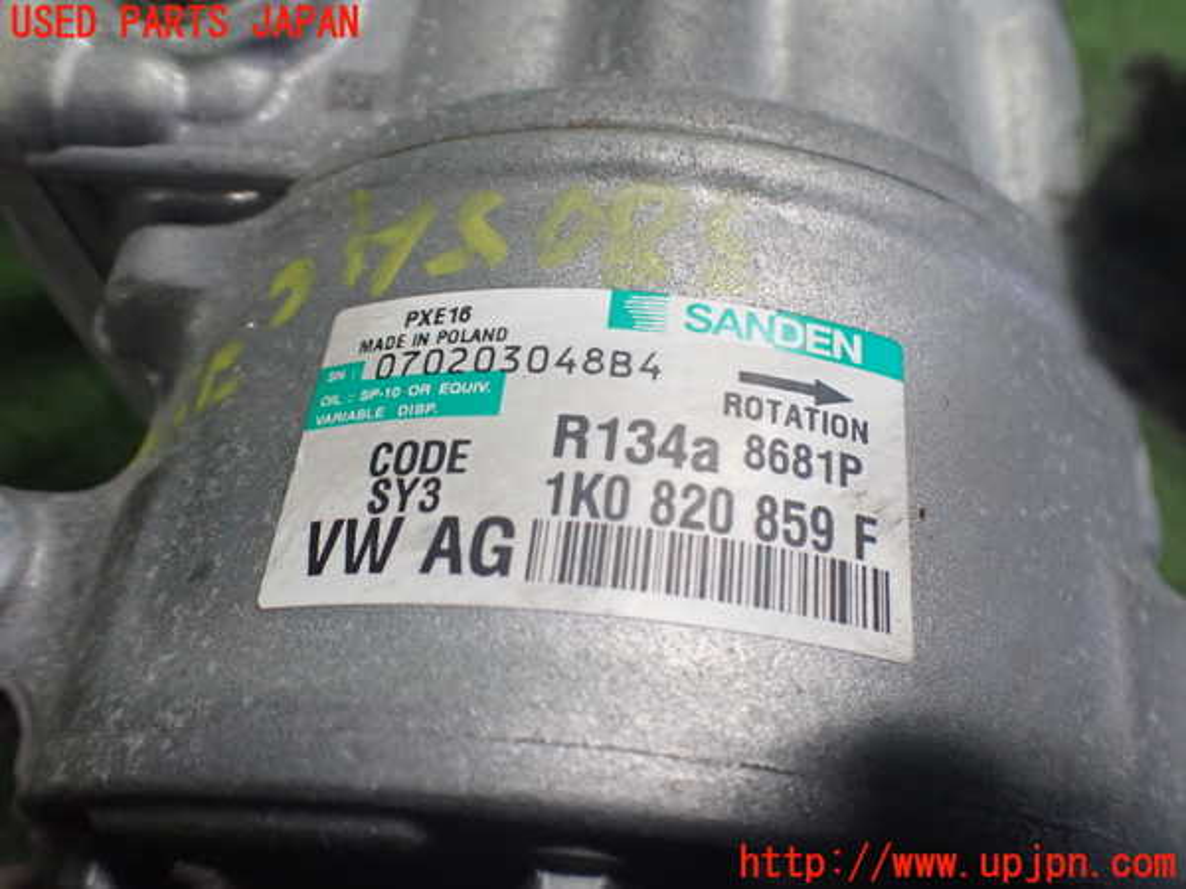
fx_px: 1028
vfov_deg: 46.8
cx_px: 593
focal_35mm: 30
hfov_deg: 60.0
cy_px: 444
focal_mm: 5.4
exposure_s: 1/100
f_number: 2.3
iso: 800
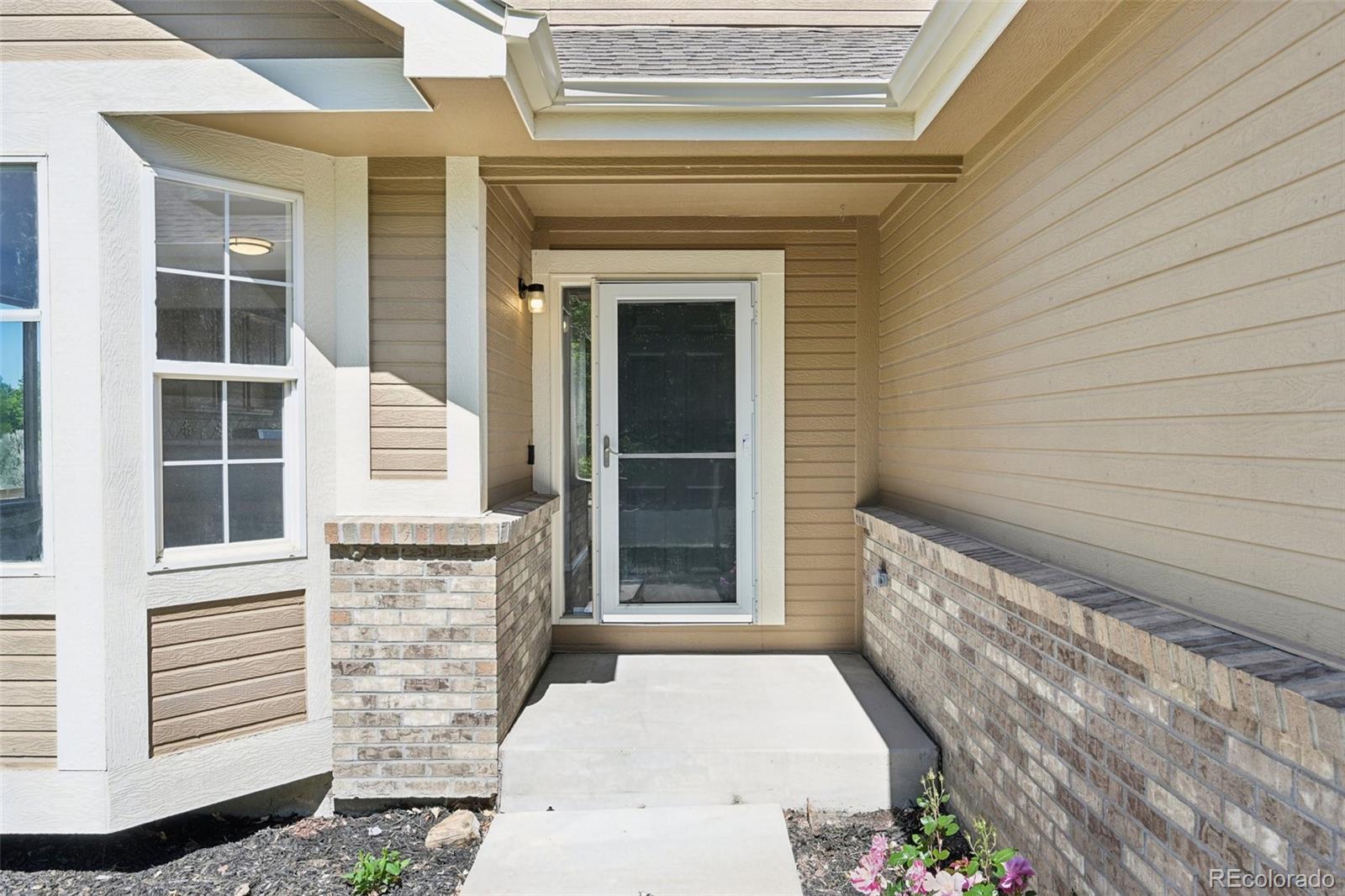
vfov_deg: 56.1
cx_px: 672
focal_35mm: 22
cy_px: 448
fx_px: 840
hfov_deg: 77.3
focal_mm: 22.5
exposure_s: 1/60
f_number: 8
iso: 100
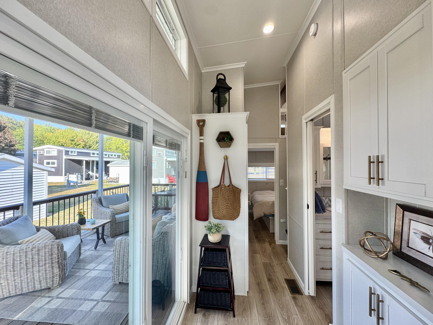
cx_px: 216
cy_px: 162
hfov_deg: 102.1
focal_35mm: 14
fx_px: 175
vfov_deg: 85.7
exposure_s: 1/120
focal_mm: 2.22
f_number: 2.2
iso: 64
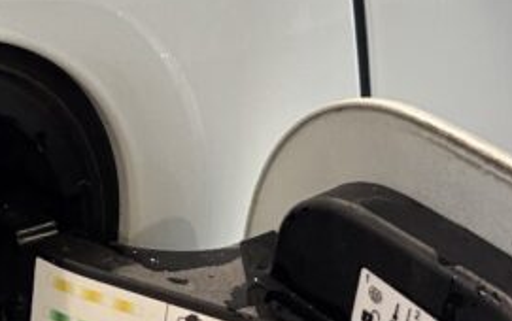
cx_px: 100
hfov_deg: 19.8
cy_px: 381
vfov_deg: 12.3
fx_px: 1453
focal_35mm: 104
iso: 250
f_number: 1.6
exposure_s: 1/50
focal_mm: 5.96
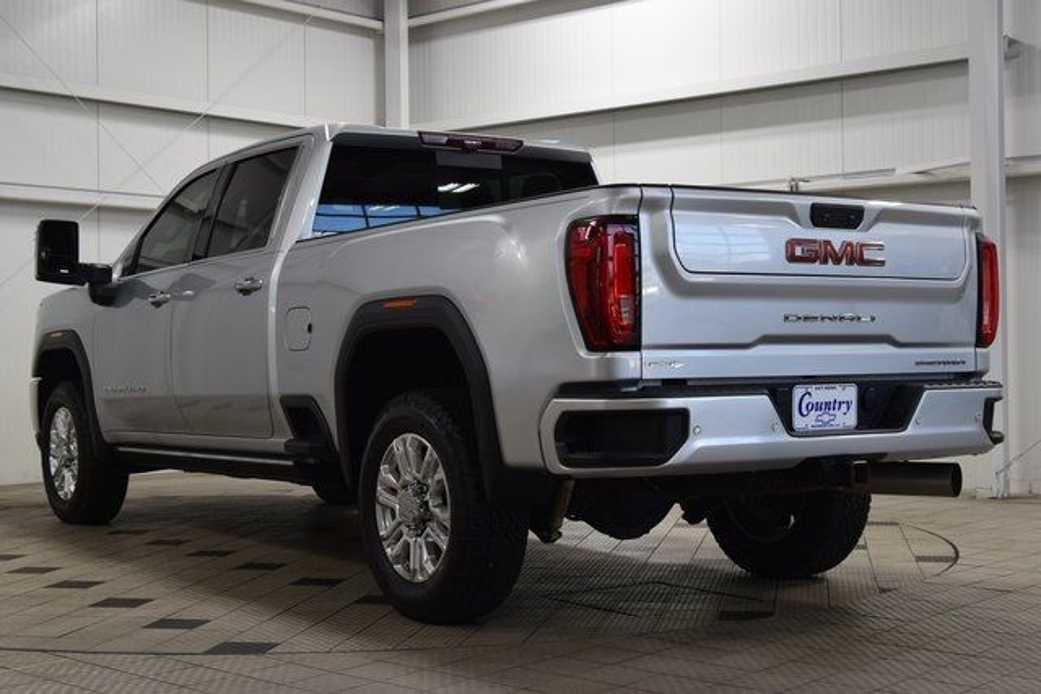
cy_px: 347
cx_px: 520
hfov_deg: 37.8
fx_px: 1518
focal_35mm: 52
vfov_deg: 25.8
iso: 400
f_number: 7.1
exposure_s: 1/25
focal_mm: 35
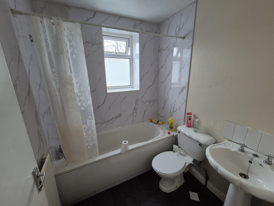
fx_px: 103
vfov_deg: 89.9
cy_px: 103
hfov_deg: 106.2
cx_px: 137
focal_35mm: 13
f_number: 2.2
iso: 320
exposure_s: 1/50
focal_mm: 2.2
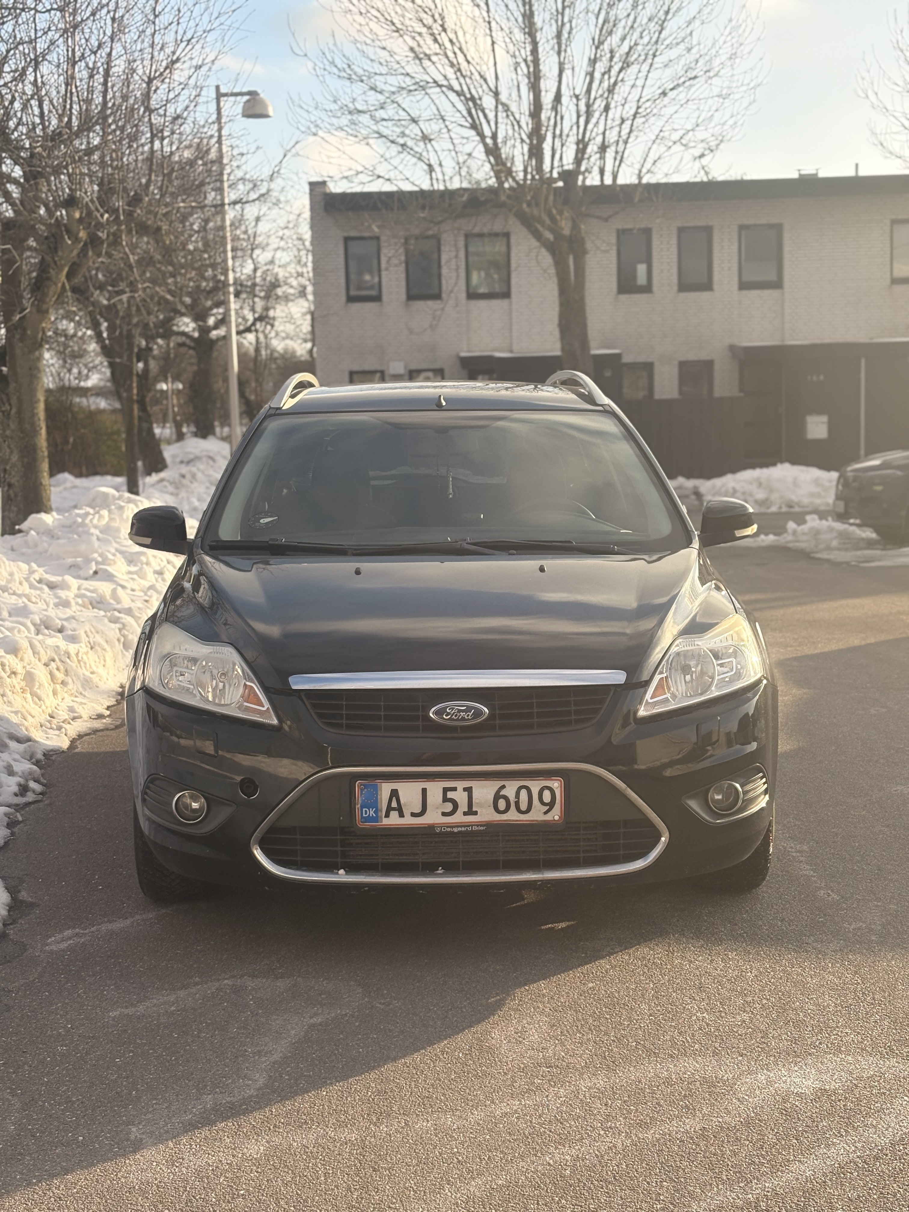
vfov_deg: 36.8
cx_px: 454
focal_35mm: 52
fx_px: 1821
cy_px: 606
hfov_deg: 28.0
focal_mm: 5.96
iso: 40
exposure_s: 1/1957
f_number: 1.6
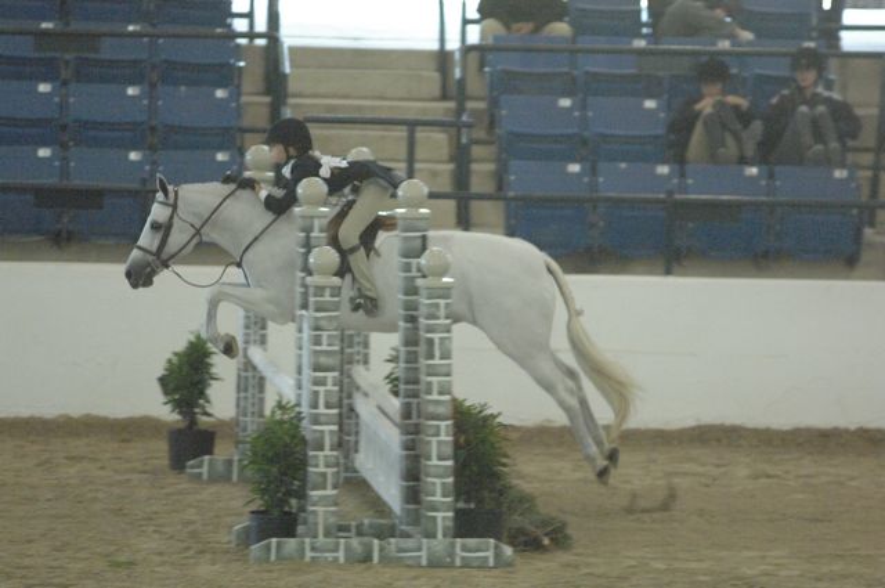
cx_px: 442
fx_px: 7366
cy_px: 294
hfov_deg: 6.9
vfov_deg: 4.6
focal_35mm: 300
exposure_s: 1/320
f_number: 2.8
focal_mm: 200
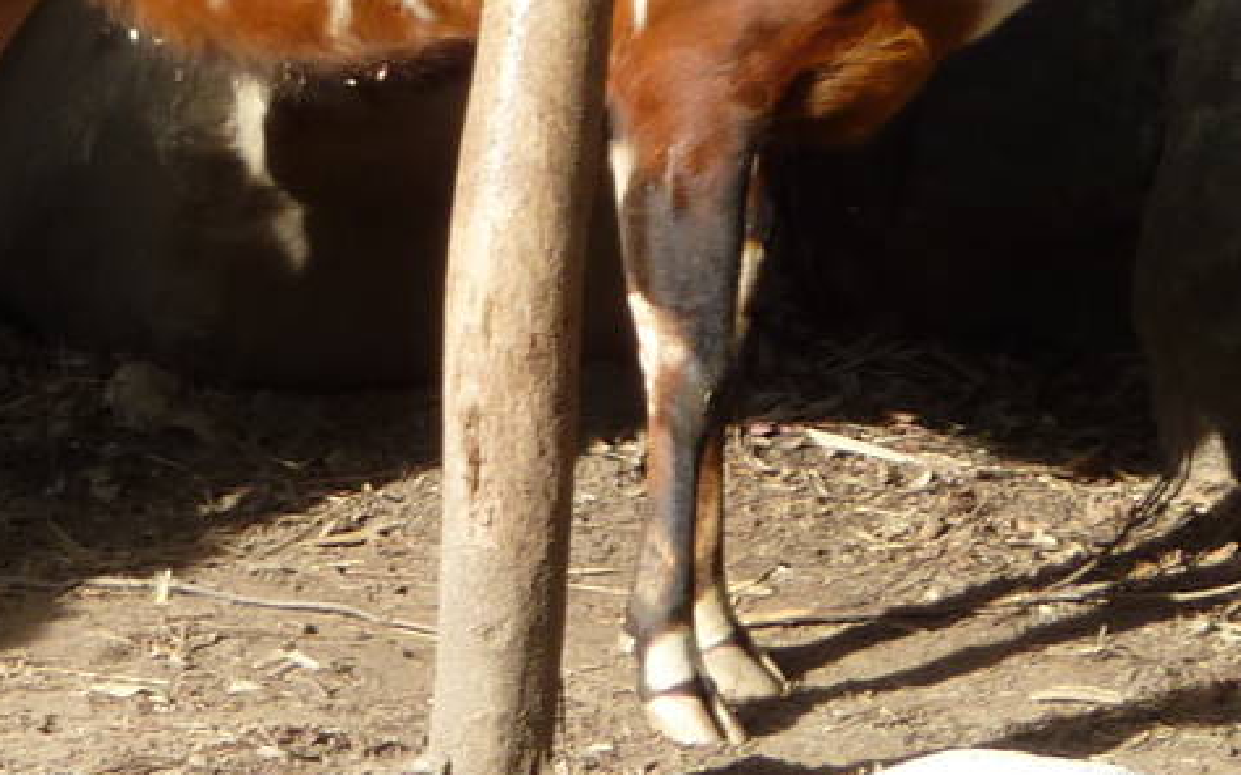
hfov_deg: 3.0
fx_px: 23703
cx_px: 445
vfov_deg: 1.9
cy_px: -275
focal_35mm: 701
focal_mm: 32.1
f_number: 4.5
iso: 80
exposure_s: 1/100
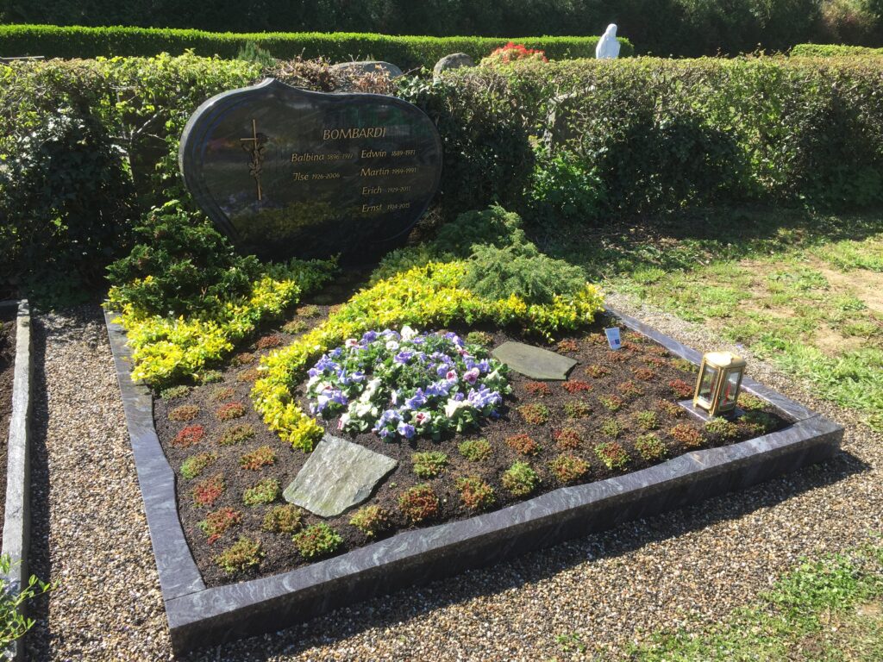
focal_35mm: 29
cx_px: 442
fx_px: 740
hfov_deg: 61.7
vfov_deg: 48.2
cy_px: 331
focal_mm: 4.15
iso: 32
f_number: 2.2
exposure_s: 1/719
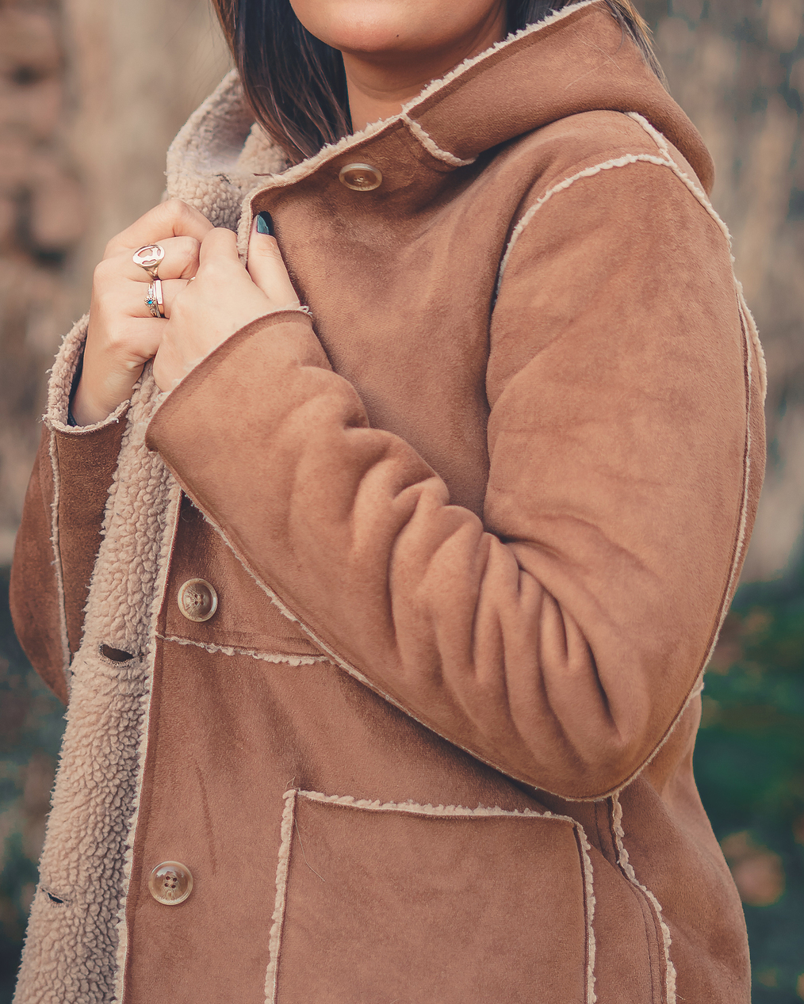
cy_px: 321
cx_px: 331
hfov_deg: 15.4
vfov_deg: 19.1
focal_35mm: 100
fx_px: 2974
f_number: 1.8
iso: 100
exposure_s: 1/500
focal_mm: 50
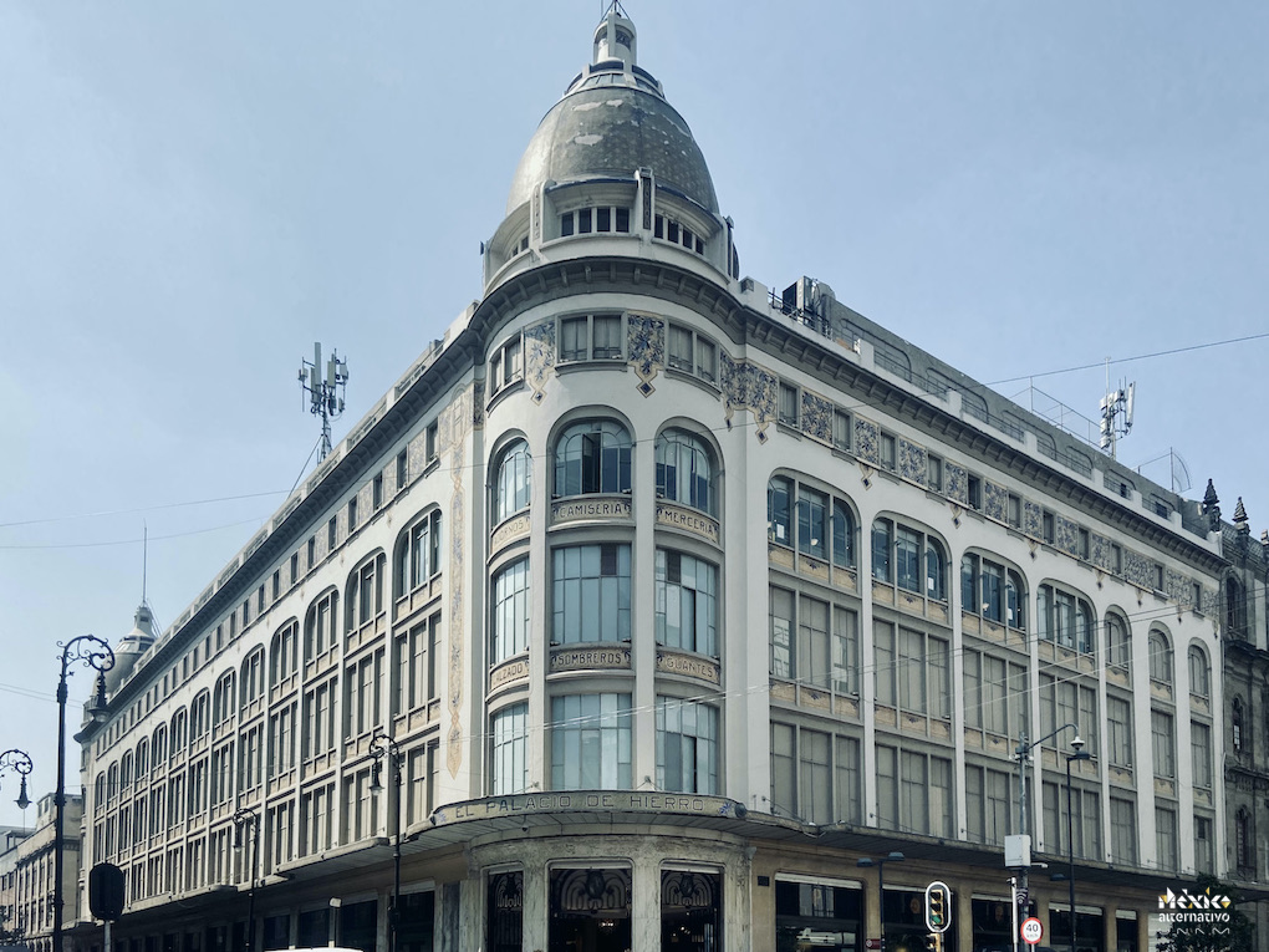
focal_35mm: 26
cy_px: 476
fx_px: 953
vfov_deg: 53.1
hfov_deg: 67.3
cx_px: 634
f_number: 1.8
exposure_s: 1/3497
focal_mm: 4.25
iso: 32
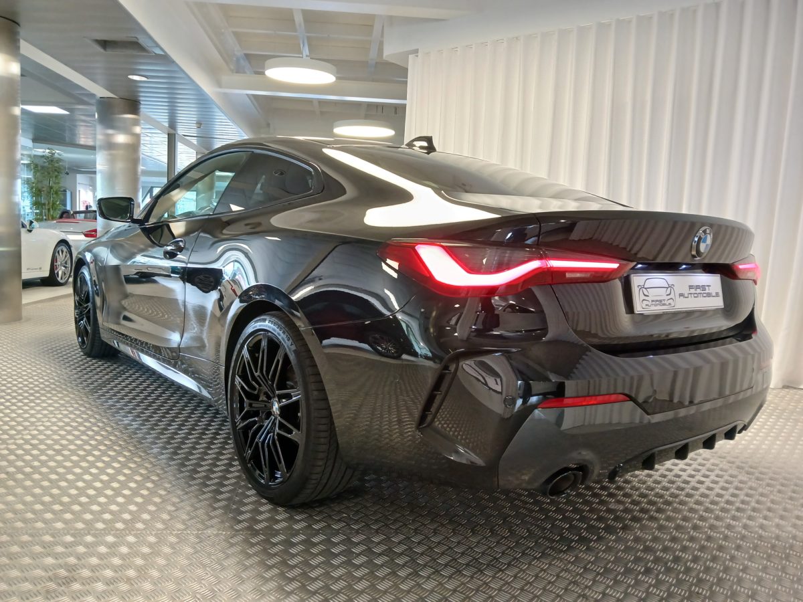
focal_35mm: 26
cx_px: 402
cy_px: 301
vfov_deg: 53.1
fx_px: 603
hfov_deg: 67.3
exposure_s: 1/50
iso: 200
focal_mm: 3.98
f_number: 1.8
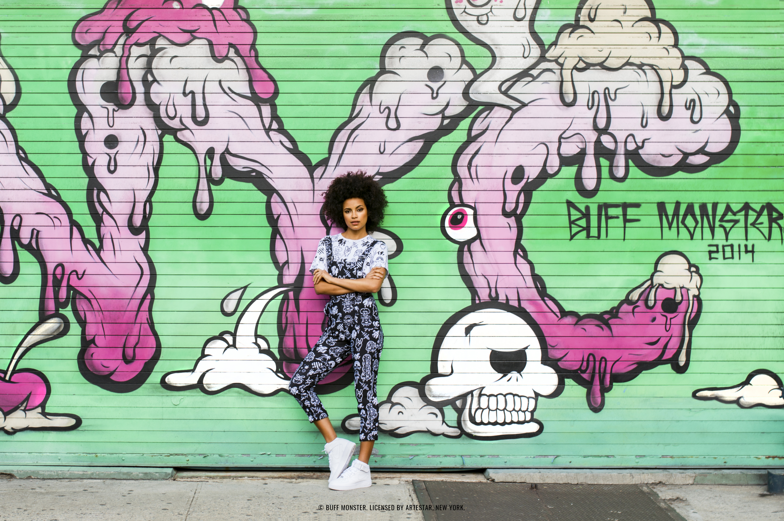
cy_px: 260
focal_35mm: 52
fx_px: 1142
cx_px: 392
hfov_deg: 37.9
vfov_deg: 25.7
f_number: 4
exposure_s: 1/200
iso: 100
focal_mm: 35
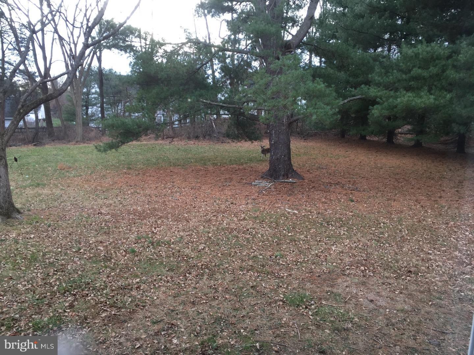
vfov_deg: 48.2
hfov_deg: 61.7
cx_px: 237
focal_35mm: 29
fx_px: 397
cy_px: 178
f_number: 2.2
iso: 32
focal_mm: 4.15
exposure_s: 1/60
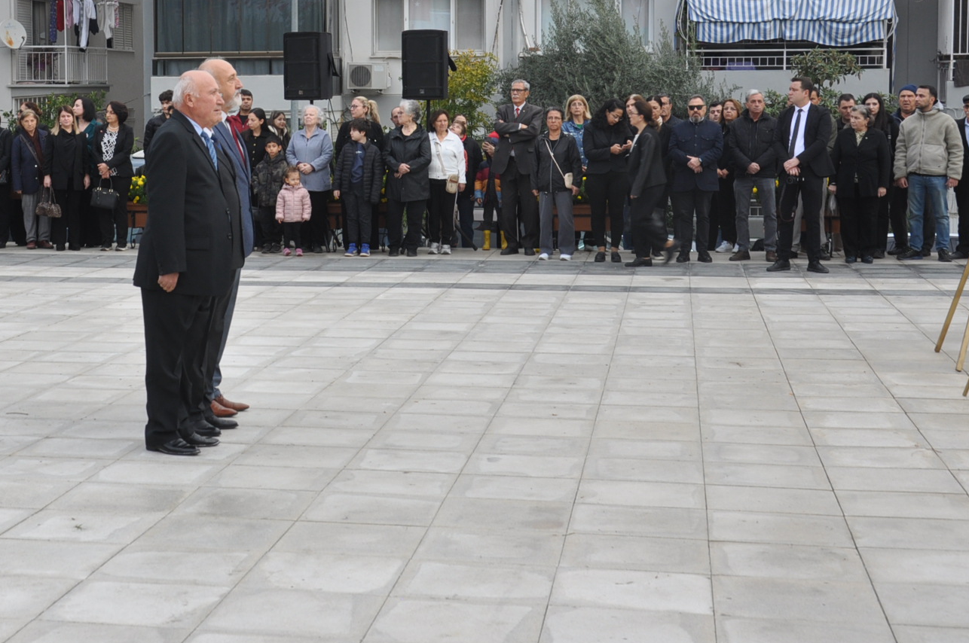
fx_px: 1882
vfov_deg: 19.3
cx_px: 259
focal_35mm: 70
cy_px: 165
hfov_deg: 28.5
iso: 200
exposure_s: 1/60
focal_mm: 28
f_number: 8
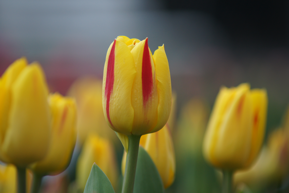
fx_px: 1805
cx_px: 144
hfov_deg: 9.2
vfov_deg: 6.1
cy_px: 96
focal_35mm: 225
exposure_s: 1/250
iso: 400
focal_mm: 150
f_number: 4
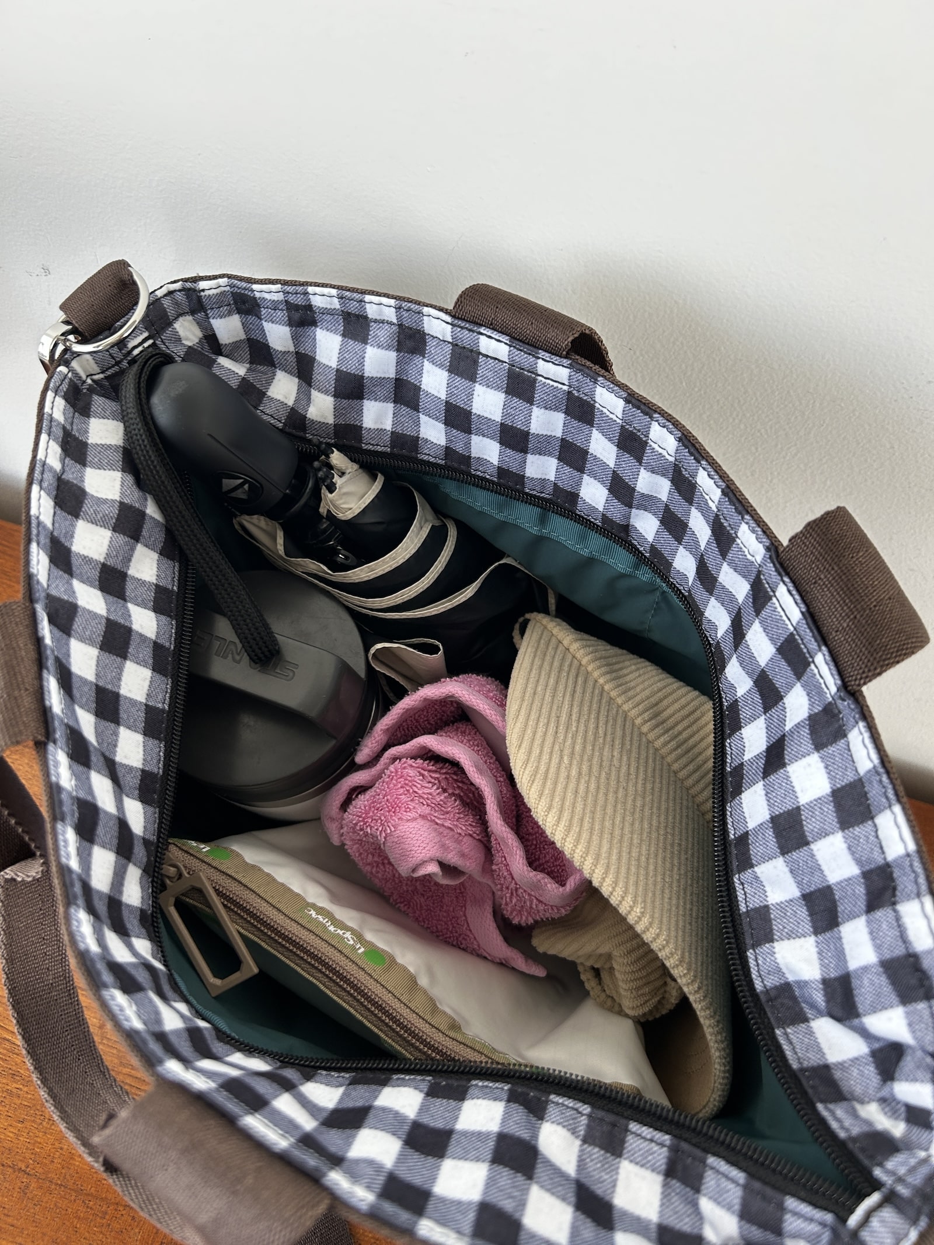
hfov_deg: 53.1
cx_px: 467
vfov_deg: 67.3
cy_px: 622
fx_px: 935
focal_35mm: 26
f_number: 1.5
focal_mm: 5.7
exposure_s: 1/121
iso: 64
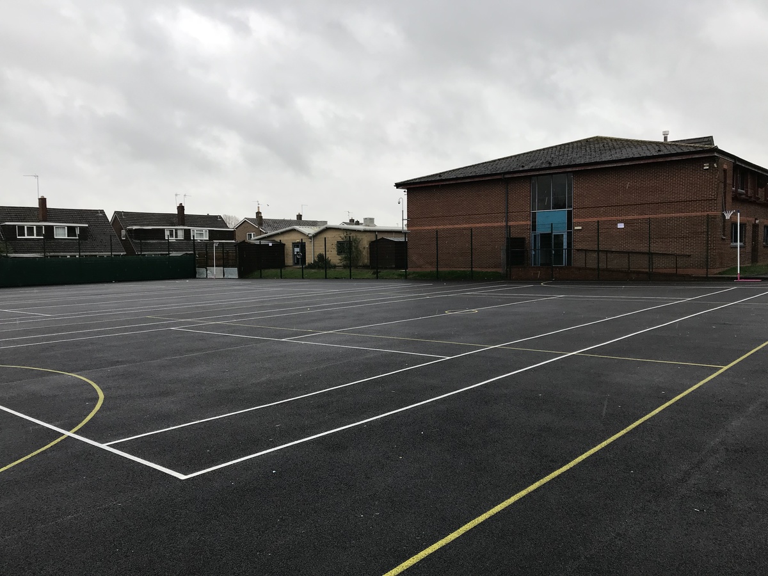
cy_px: 288
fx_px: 621
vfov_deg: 49.7
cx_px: 384
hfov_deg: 63.4
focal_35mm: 28
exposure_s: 1/507
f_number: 1.8
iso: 20
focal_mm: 3.99
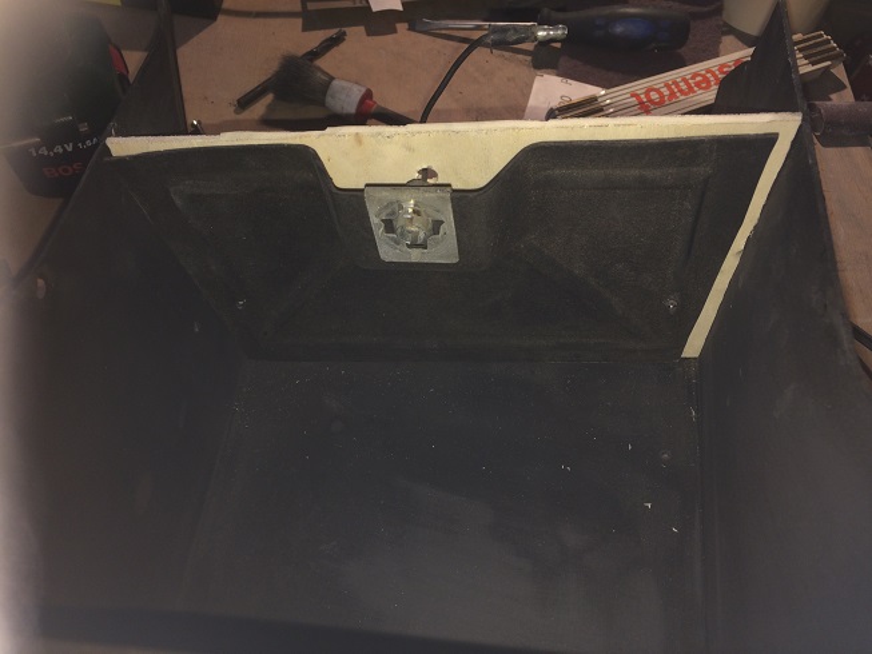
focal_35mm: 29
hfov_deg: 61.7
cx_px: 436
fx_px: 731
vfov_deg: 48.2
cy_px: 327
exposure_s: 1/58
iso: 32
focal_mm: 4.15
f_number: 2.2
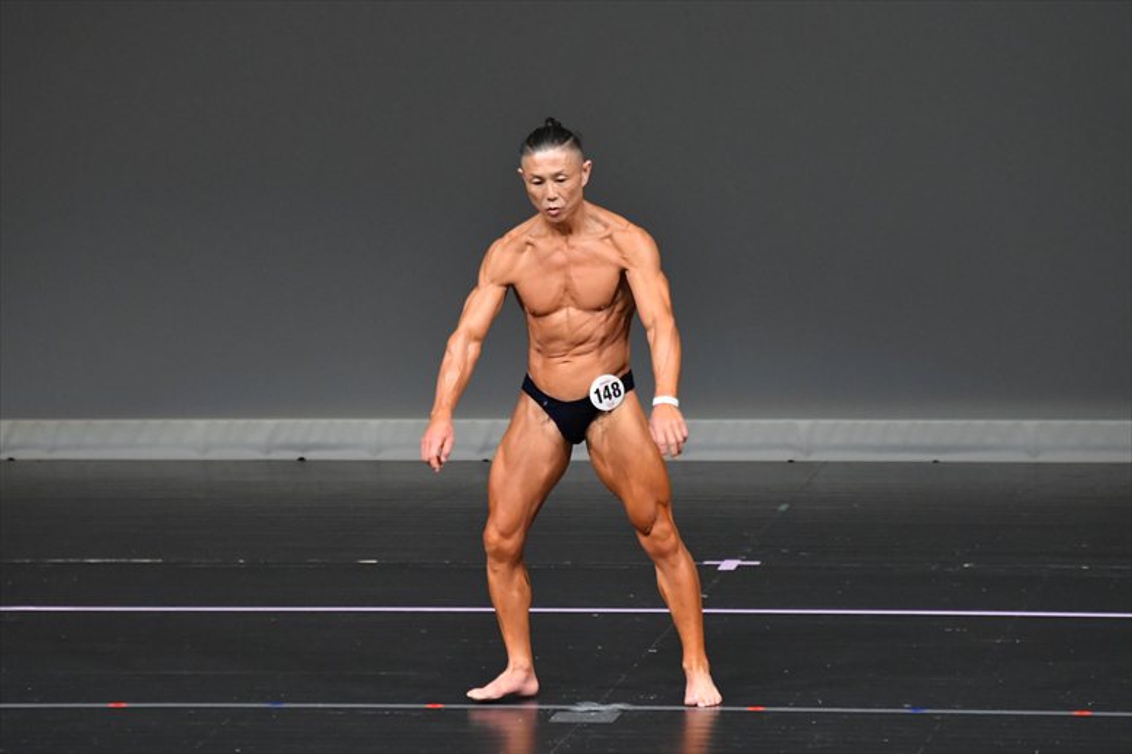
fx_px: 10843
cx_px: 566
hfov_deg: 6.0
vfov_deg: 4.0
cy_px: 377
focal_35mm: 345
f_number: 5.6
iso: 4000
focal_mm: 230
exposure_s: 1/400
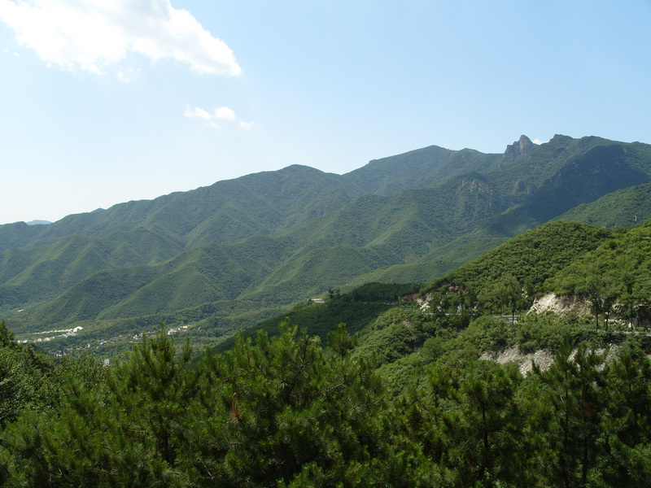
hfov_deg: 52.6
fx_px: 658
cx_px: 326
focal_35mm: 35
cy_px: 244
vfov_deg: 40.7
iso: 80
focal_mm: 7.8
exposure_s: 1/350
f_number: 6.3
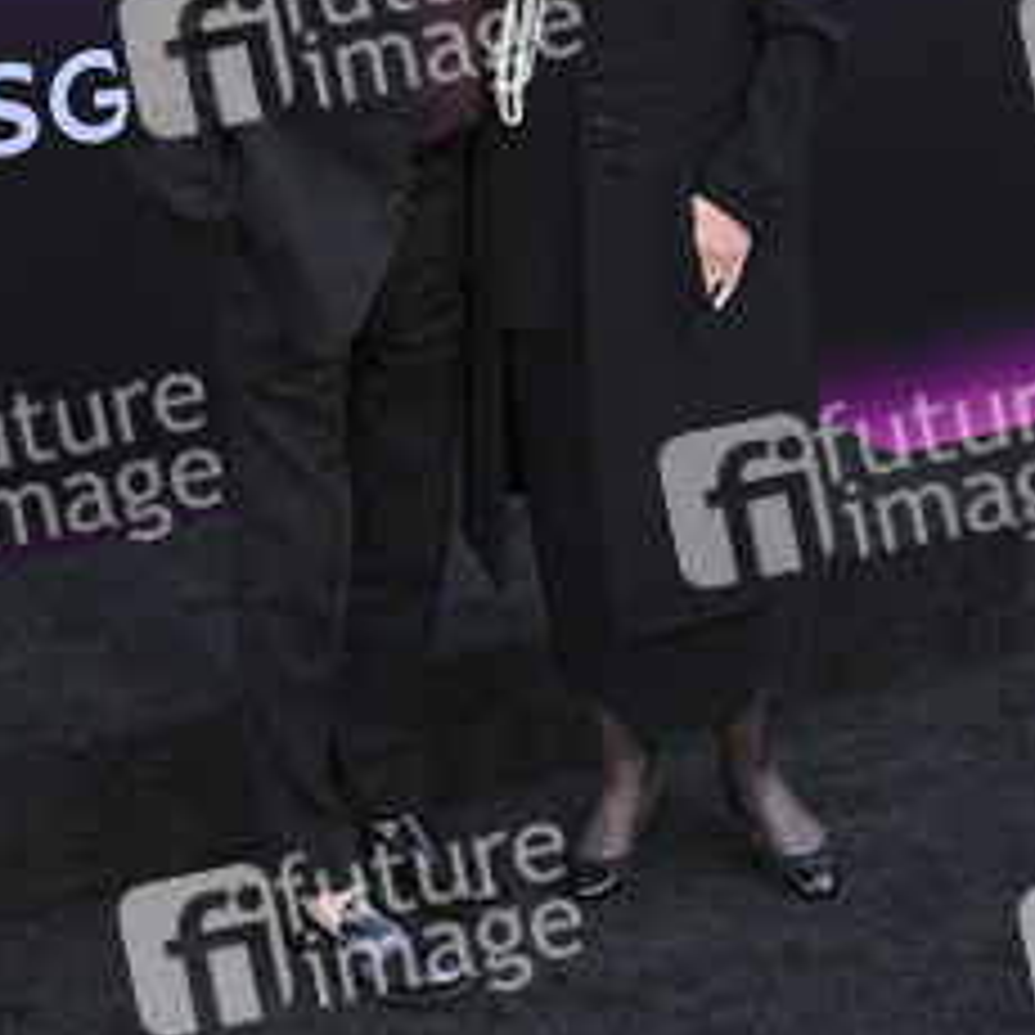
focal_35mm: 71
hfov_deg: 24.3
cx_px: 482
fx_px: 2402
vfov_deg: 24.1
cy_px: 256
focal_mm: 48
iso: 1600
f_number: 5.6
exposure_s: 1/320
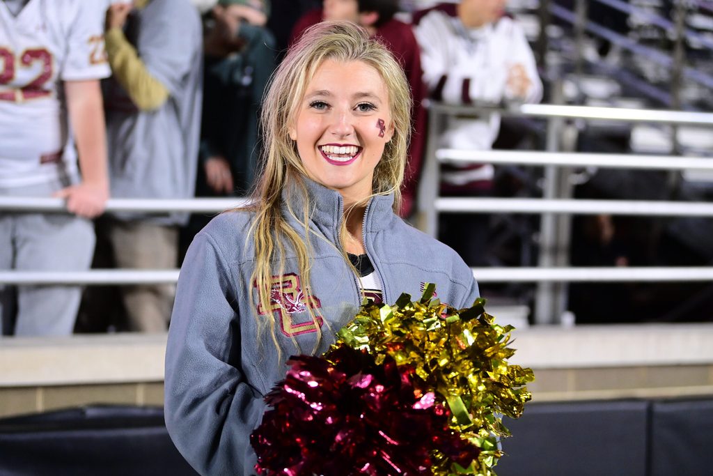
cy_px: 238
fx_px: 1386
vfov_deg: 19.5
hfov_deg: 28.8
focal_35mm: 70
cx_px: 356
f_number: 2.8
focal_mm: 70
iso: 5000
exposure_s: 1/1600
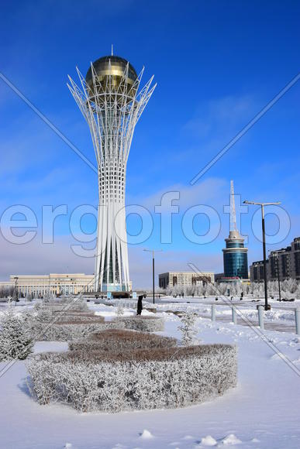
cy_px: 224
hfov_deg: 40.0
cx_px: 150
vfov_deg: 57.2
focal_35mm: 33
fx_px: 412
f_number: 9
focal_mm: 22
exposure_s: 1/320
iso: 100
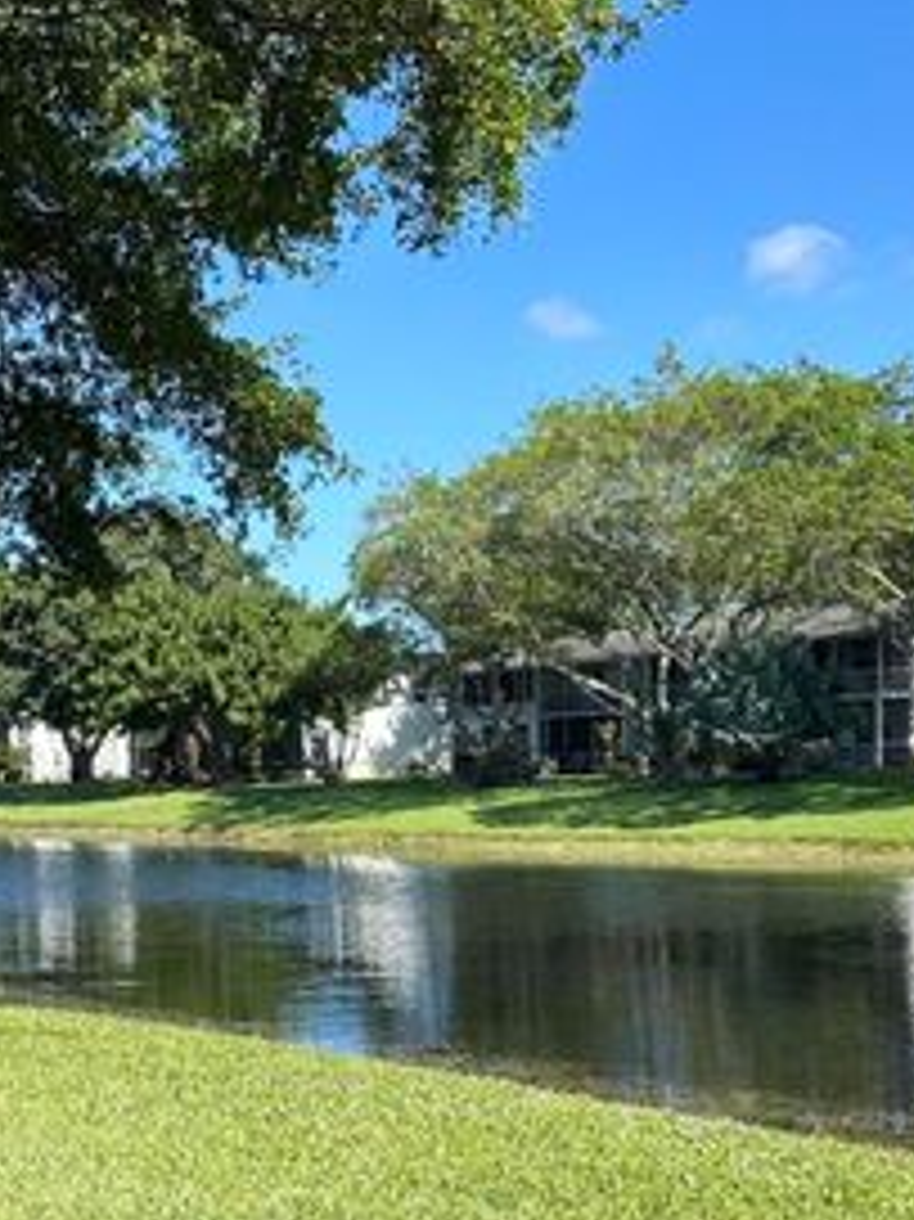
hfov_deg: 24.3
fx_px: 2079
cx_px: 162
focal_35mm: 59
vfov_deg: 31.9
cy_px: 961
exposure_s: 1/2299
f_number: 1.78
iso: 80
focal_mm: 6.86
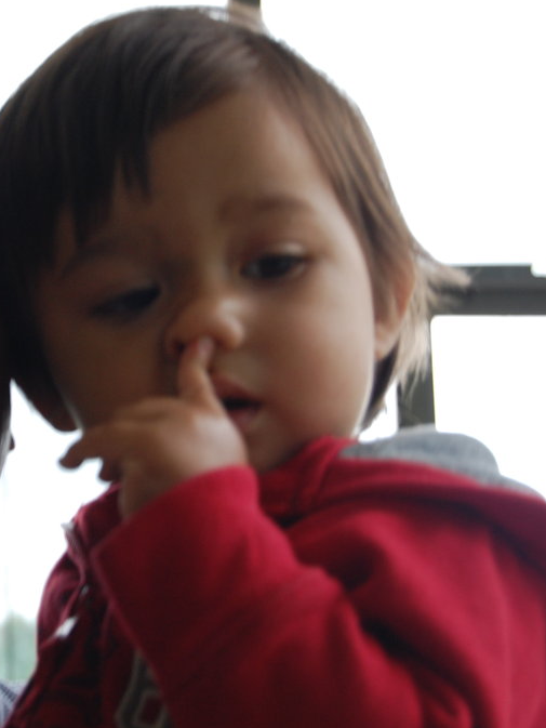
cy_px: 363
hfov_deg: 12.9
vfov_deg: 17.3
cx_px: 61
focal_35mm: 114
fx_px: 2397
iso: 400
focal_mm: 52
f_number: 5.6
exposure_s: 1/50
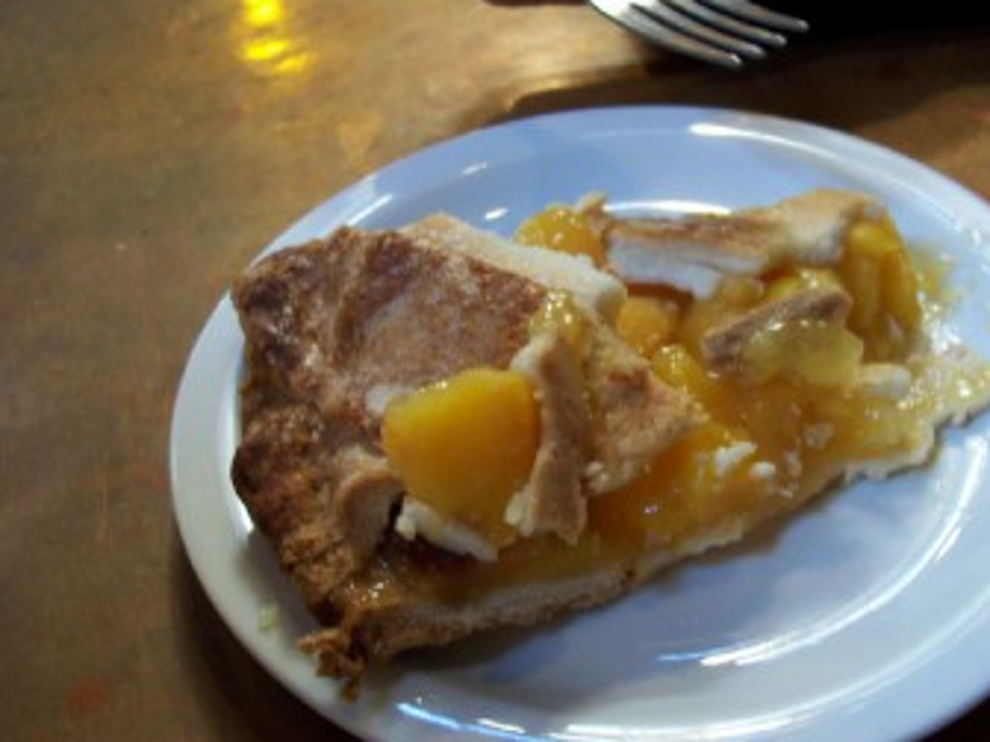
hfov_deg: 42.9
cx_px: 557
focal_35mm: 44
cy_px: 365
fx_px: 1258
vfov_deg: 32.9
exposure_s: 1/15
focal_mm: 5.6
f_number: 2.8
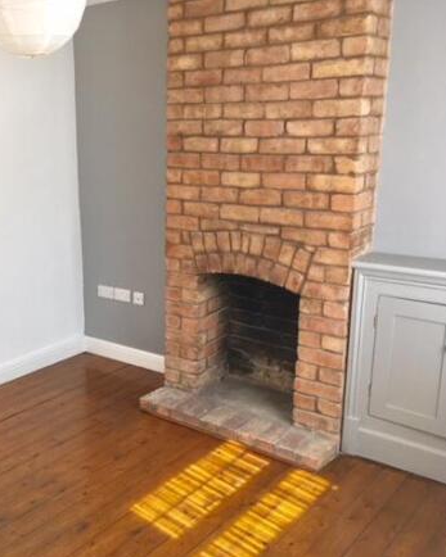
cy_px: 279
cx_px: 79
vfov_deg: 47.9
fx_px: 627
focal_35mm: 38
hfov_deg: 37.5
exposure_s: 1/100
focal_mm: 4.15
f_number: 2.2
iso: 32
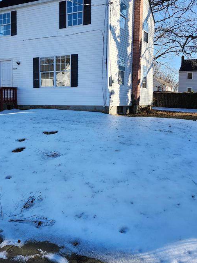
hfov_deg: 38.3
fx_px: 280
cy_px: 115
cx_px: 69
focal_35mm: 37
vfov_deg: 50.0
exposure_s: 1/654
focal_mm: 5.54
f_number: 1.8
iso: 25
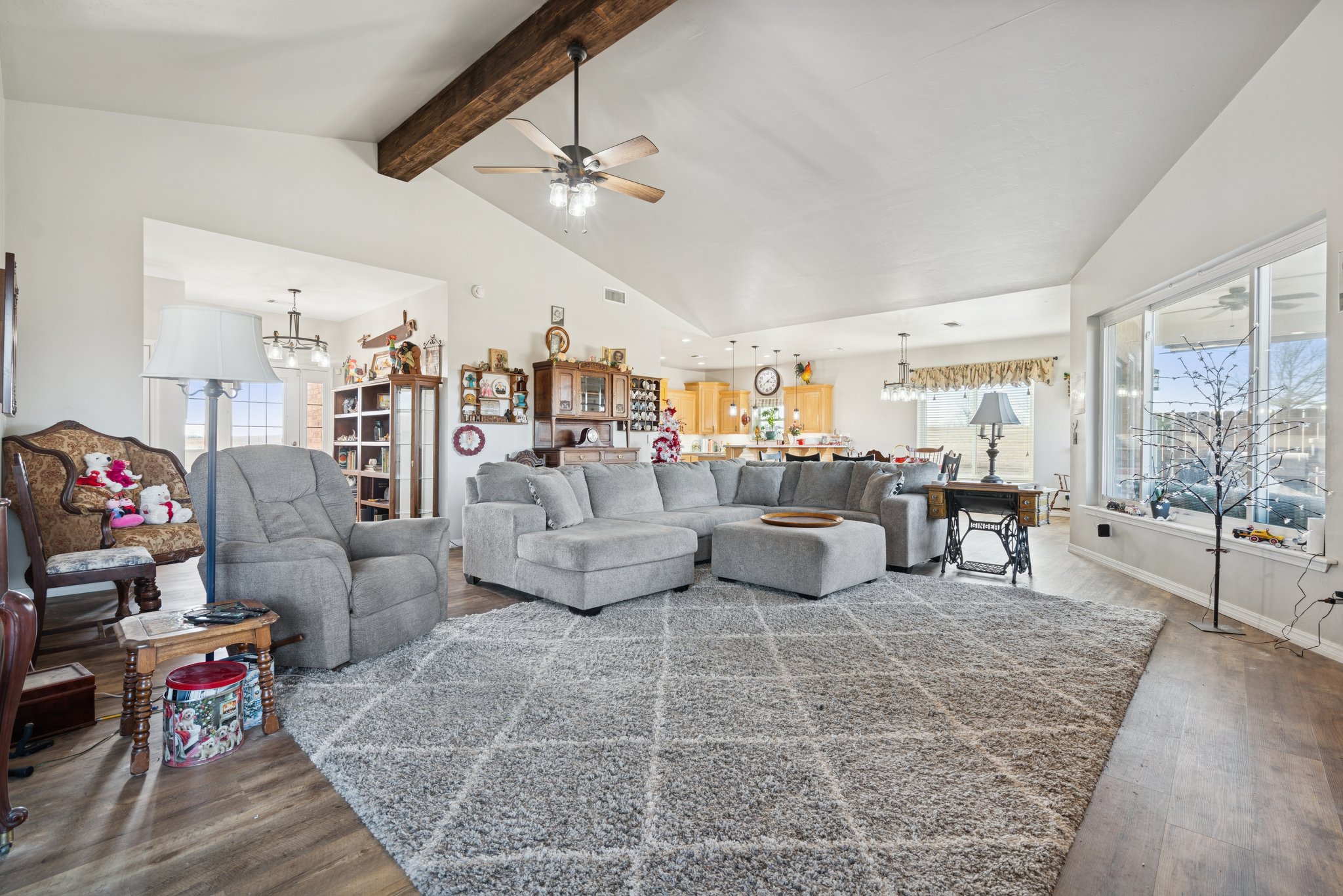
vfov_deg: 73.8
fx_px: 597
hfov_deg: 96.7
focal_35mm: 16
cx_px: 672
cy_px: 448
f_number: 7.1
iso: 200
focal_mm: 16
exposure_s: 1/13
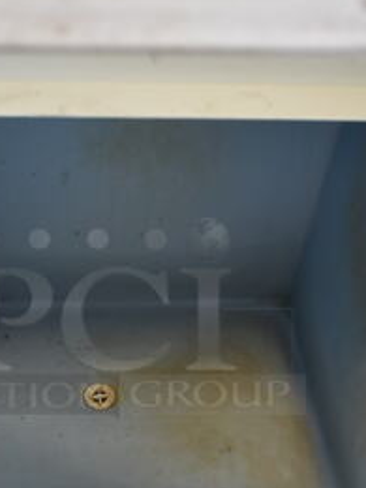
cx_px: 98
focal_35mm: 61
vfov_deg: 31.5
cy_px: 315
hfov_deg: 23.8
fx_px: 860
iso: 720
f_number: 3.5
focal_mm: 18
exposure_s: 1/30
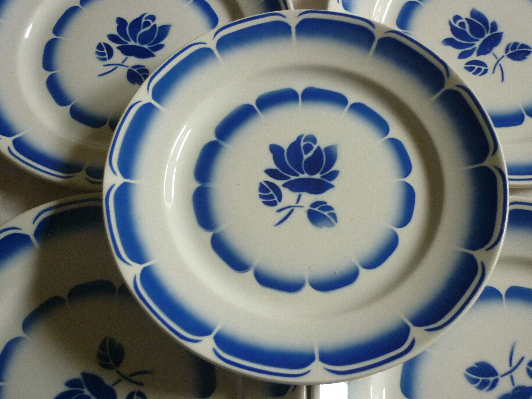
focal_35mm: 36
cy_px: 196
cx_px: 284
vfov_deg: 39.7
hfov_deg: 51.3
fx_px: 553
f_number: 2.8
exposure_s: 1/30
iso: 400
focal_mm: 5.5
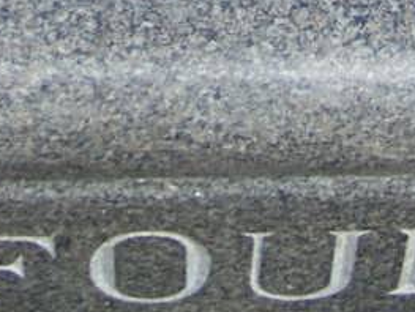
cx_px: 267
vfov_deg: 8.7
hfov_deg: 12.0
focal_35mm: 164
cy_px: -265
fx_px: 1969
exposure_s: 1/640
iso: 64
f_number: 2.8
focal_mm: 5.85
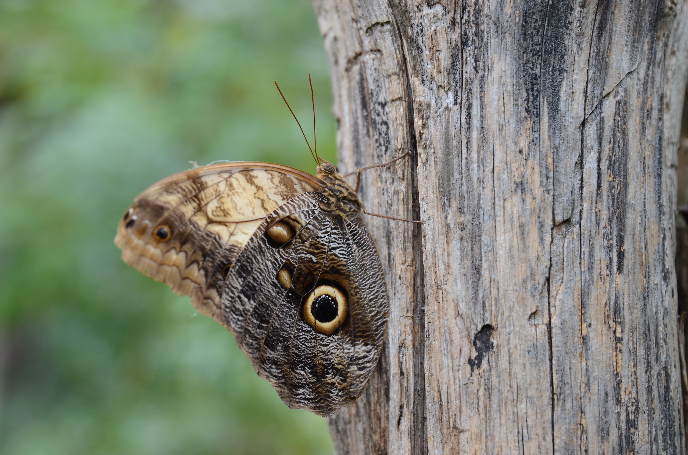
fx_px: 1659
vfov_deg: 15.6
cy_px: 228
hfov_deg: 23.4
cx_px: 344
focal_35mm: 87
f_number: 4
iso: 250
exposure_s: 1/160
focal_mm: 58
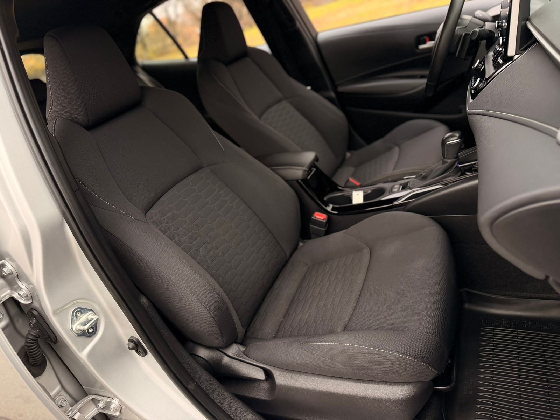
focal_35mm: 24
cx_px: 280
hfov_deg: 71.6
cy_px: 210
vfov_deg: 56.8
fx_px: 388
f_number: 1.78
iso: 160
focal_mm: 6.76
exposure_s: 1/212
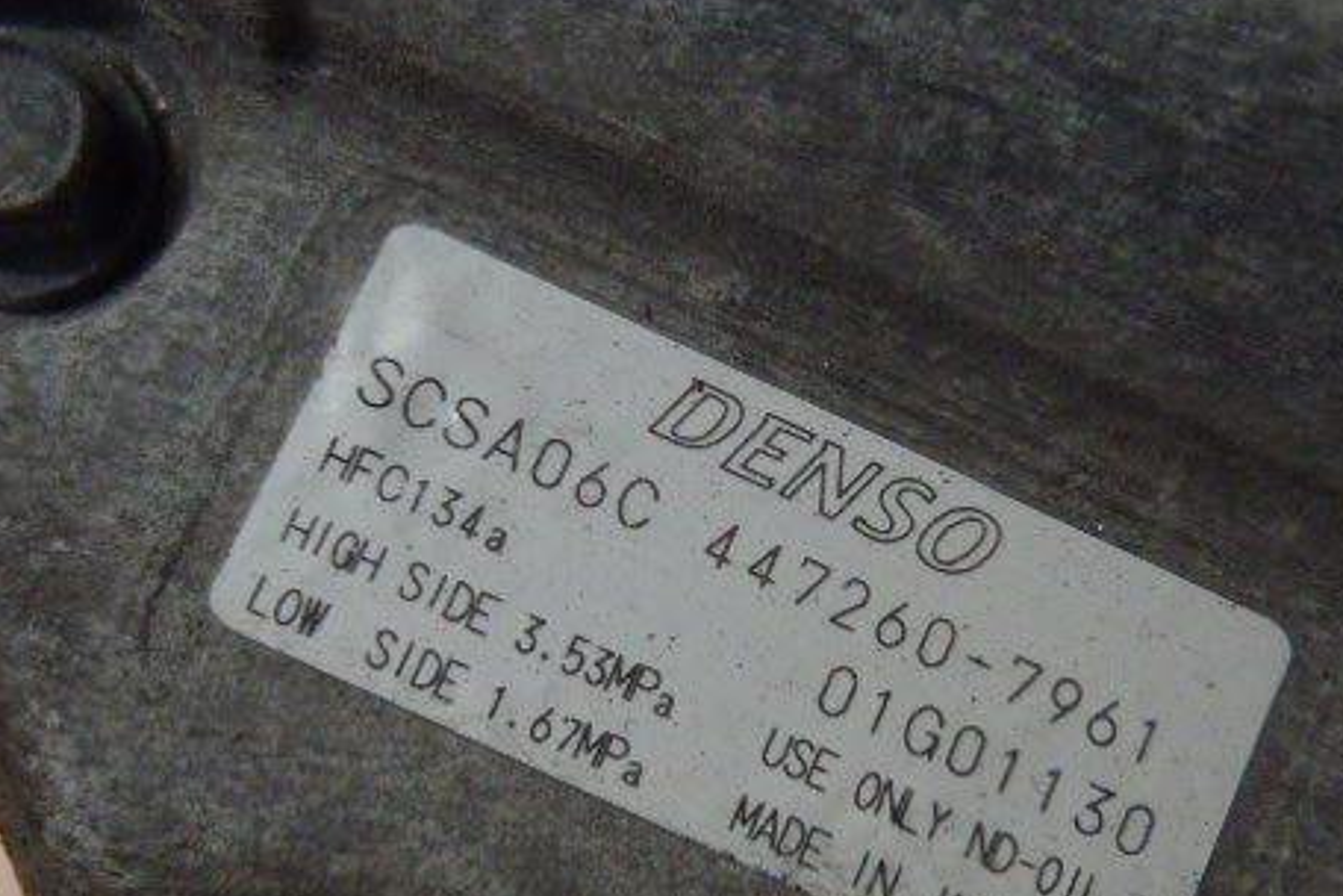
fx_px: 2014
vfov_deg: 24.9
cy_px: 634
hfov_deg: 36.8
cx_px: 610
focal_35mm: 54
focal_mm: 6.64
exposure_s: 1/4
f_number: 4.7
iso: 250
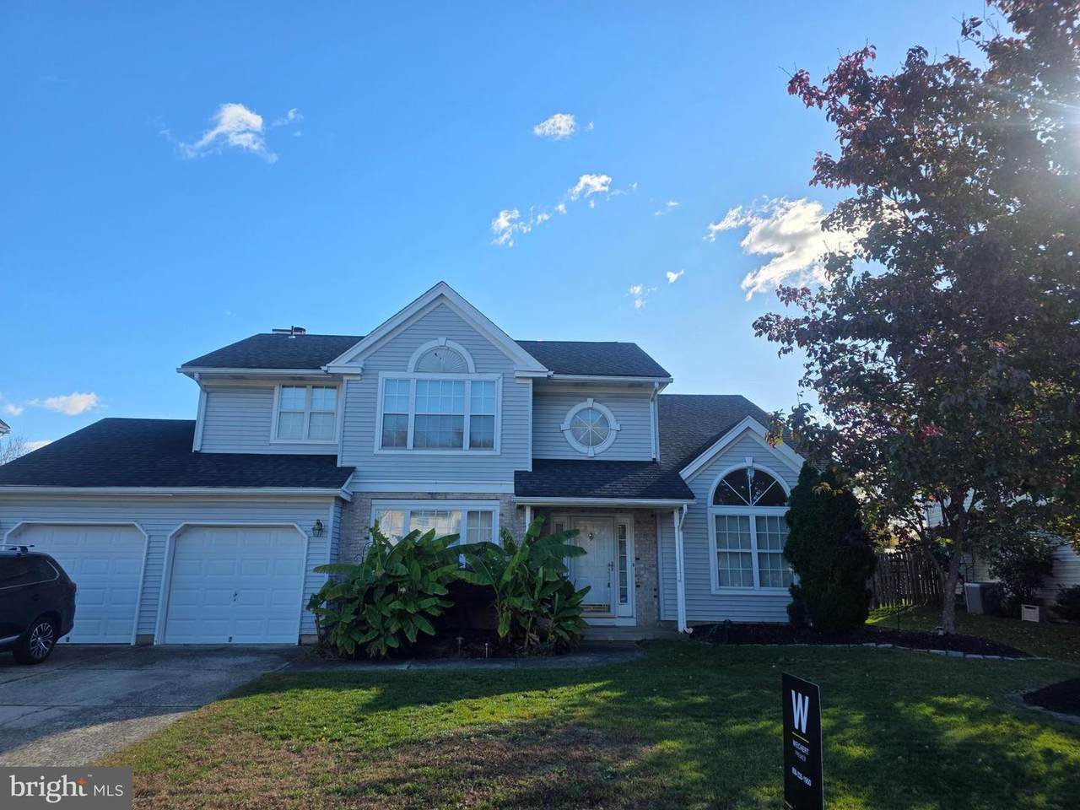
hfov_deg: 73.9
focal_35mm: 23
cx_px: 540
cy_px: 405
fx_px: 718
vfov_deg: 58.9
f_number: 1.7
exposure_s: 1/3194
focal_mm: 6.3
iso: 80
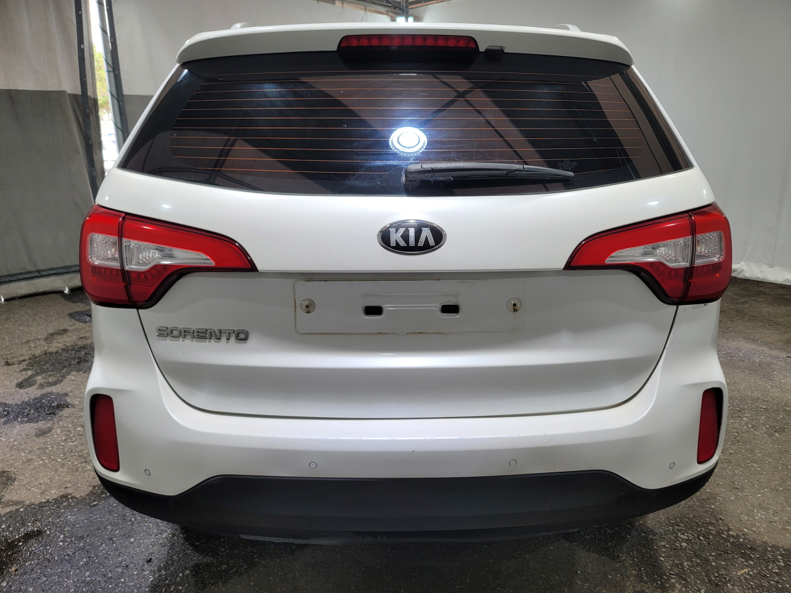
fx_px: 571
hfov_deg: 69.4
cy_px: 296
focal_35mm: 25
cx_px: 396
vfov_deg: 54.9
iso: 25
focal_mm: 7
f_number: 1.8
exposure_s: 1/120
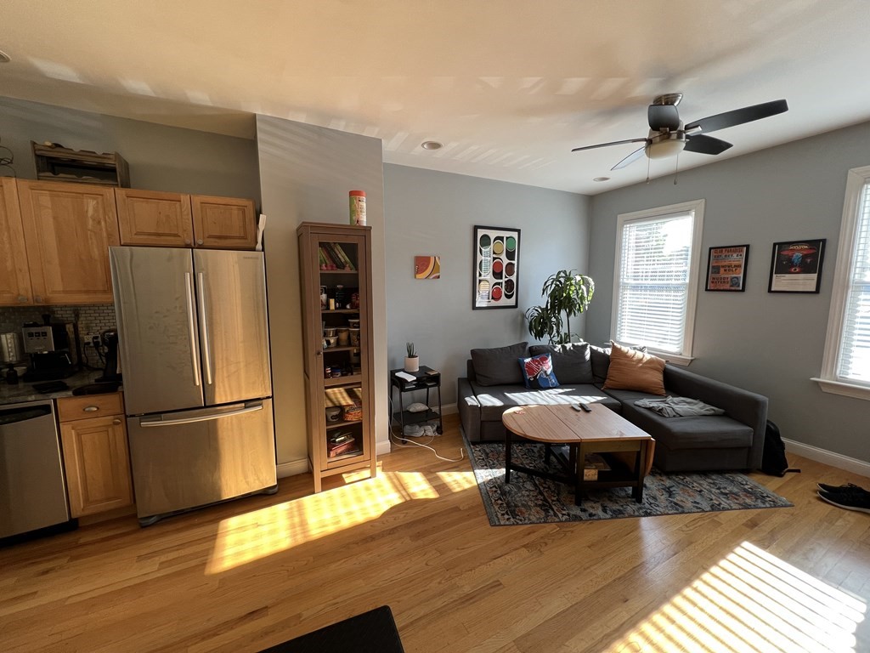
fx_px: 327
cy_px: 326
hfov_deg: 106.2
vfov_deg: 89.9
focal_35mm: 13
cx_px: 435
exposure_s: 1/99
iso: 80
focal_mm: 1.57
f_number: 1.8
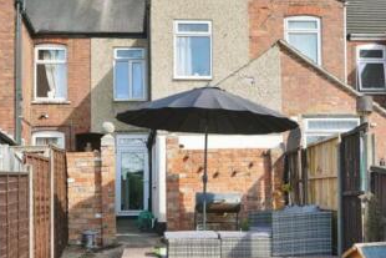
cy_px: 131
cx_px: 197
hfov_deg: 35.0
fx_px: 611
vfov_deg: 23.8
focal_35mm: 57
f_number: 7.1
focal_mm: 27
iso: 2000
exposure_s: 1/2500
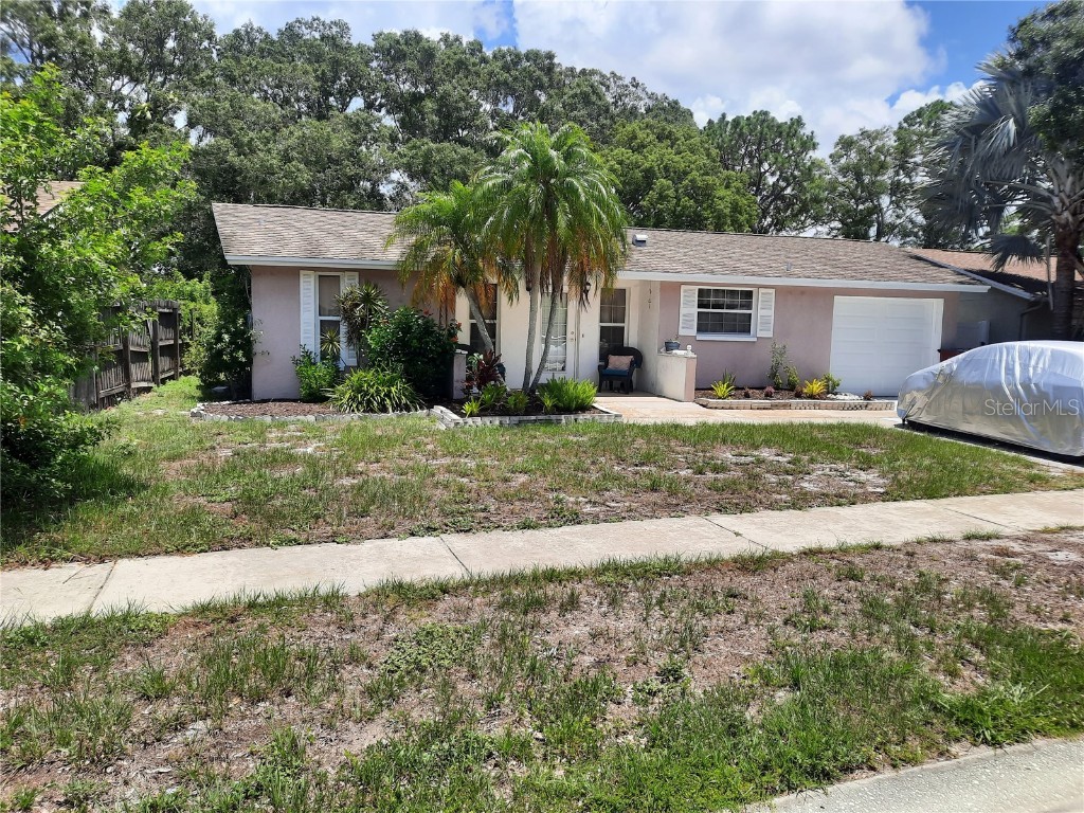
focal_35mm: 25
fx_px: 783
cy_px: 406
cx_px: 542
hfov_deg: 69.4
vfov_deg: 54.9
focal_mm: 4.6
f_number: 2
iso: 32
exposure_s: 1/929
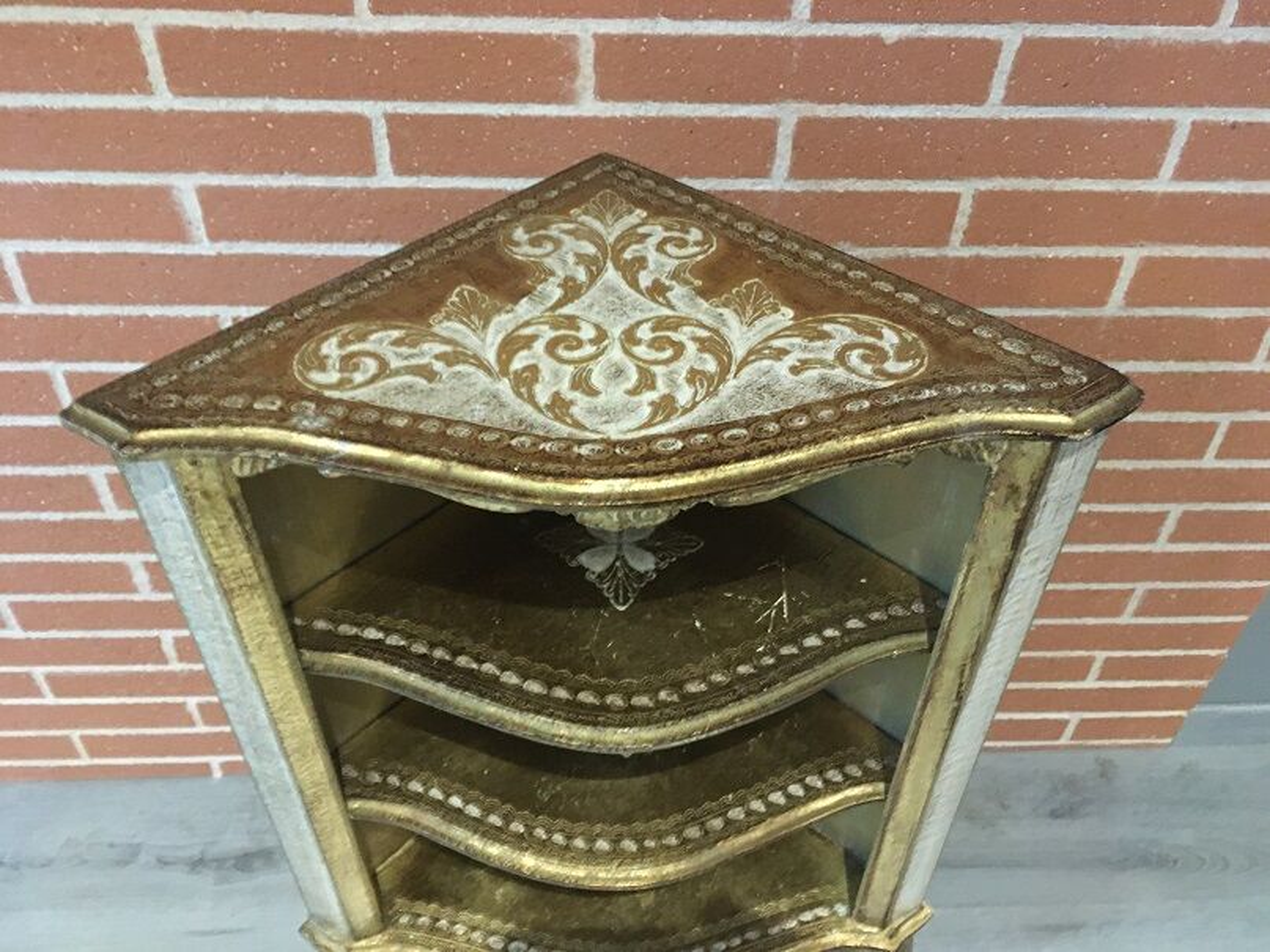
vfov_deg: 48.2
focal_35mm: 29
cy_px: 476
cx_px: 635
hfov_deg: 61.7
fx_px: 1064
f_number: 2.2
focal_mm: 4.15
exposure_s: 1/17
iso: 400
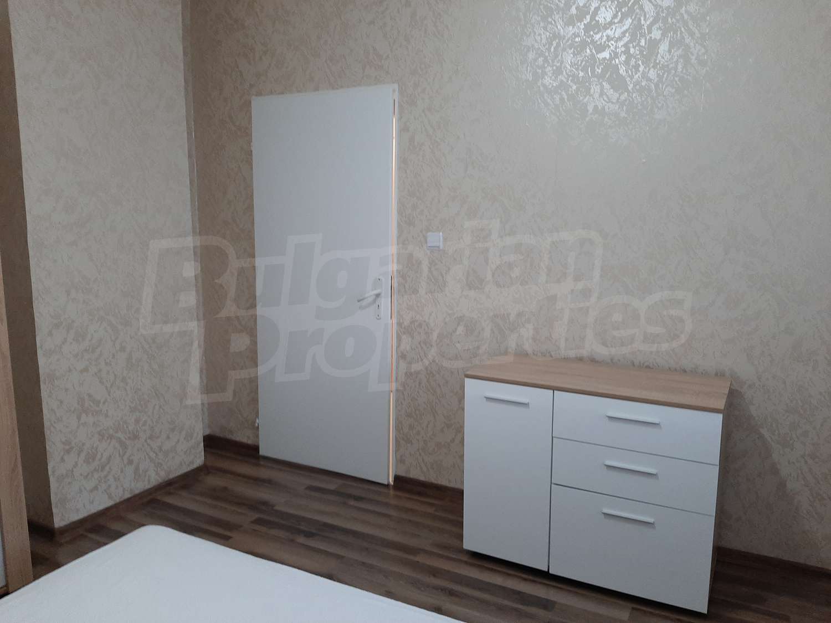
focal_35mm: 26
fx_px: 624
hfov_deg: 67.3
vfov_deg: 53.1
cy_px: 312
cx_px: 416
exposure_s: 1/50
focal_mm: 3.93
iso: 160
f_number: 1.7
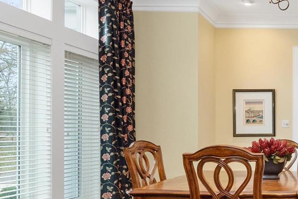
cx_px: 348
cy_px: 137
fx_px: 314
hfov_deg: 38.8
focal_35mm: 38
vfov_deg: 34.6
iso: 400
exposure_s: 1/2
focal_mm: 8
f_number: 10
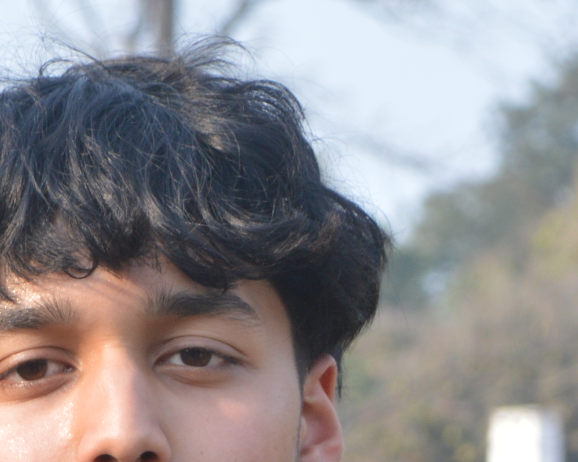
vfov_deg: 3.9
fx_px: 6739
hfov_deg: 4.9
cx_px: 142
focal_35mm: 394
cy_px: 819
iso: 200
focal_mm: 62
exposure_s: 1/160
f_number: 7.1
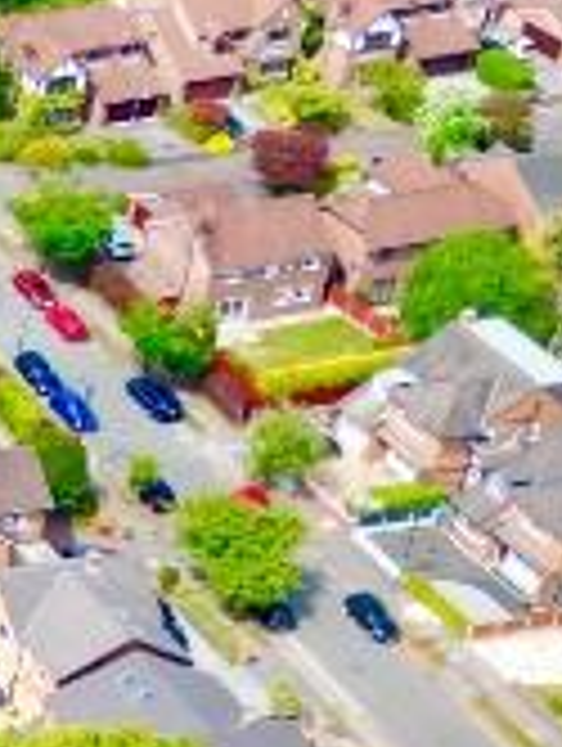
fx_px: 3196
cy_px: 338
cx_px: -1209
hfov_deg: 8.3
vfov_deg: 13.3
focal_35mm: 148
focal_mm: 6.72
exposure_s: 1/1600
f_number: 1.7
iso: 110
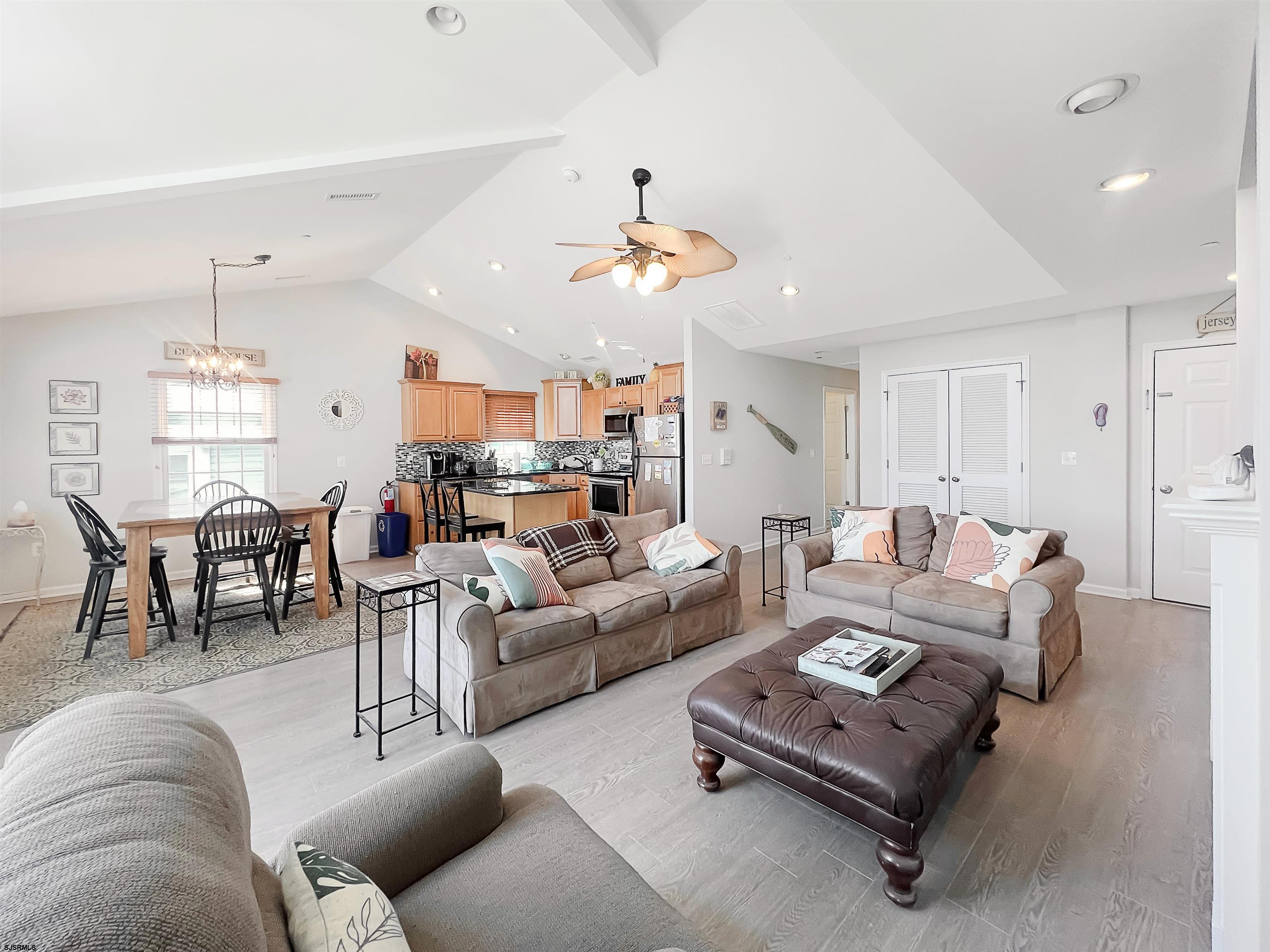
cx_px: 635
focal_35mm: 13
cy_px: 476
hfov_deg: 106.2
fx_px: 477
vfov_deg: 89.9
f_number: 1.8
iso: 160
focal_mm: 1.57
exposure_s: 1/120
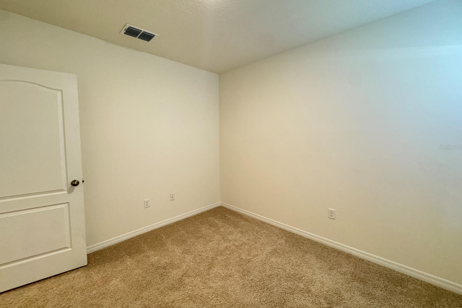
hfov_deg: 100.4
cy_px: 147
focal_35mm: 15
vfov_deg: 77.3
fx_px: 192
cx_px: 230
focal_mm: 2.22
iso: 400
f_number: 2.2
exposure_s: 1/60
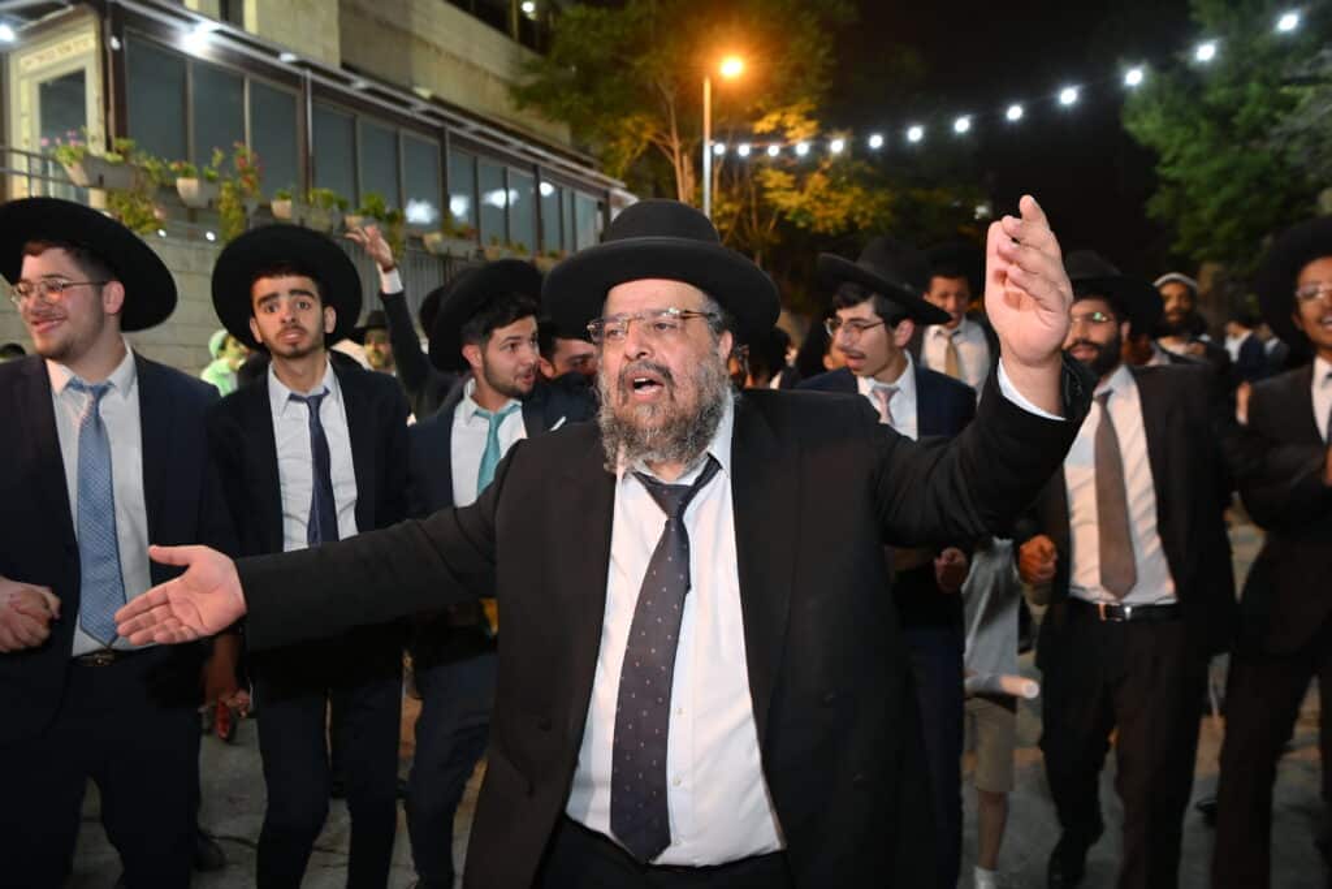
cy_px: 444
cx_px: 666
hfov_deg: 73.7
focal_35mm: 24
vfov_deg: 53.1
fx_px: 888
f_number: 4
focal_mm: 24
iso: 2500
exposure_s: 1/100
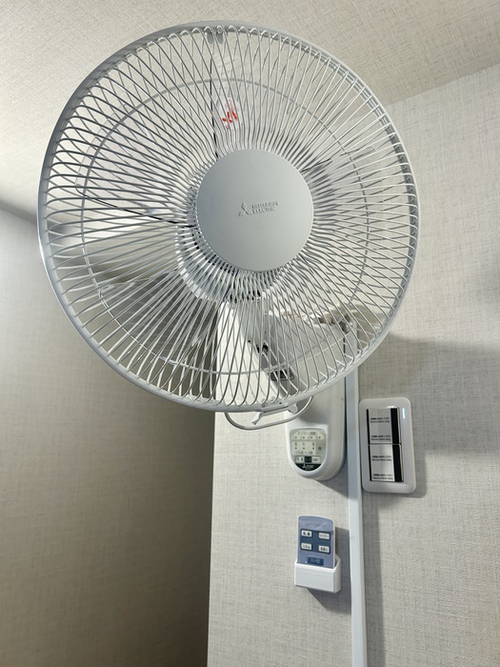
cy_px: 334
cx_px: 250
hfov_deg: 53.1
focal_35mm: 26
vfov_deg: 67.3
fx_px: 501
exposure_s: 1/100
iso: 100
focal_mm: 5.7
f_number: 1.5
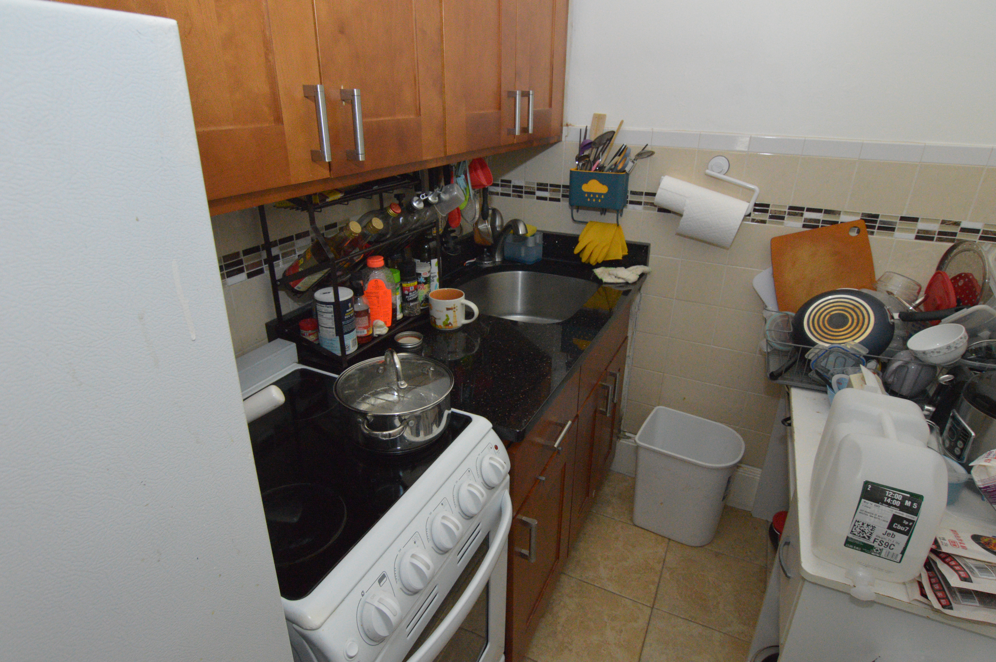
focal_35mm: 18
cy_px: 331
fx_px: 498
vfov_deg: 67.3
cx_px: 498
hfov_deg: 90.1
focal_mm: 12
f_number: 10
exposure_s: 1/60
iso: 3200
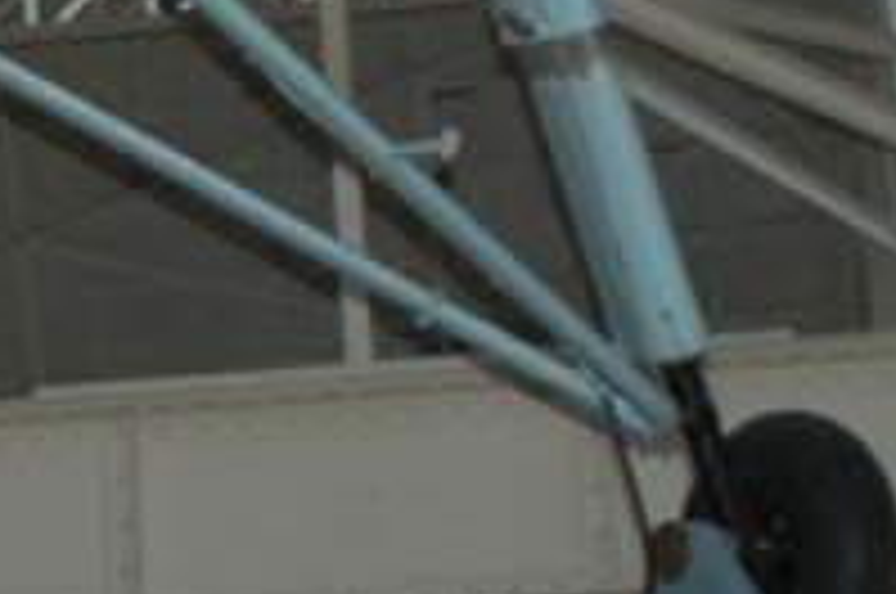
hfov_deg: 9.4
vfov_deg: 6.2
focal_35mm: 217
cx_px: -171
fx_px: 5392
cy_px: -342
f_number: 4.8
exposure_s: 1/60
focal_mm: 36
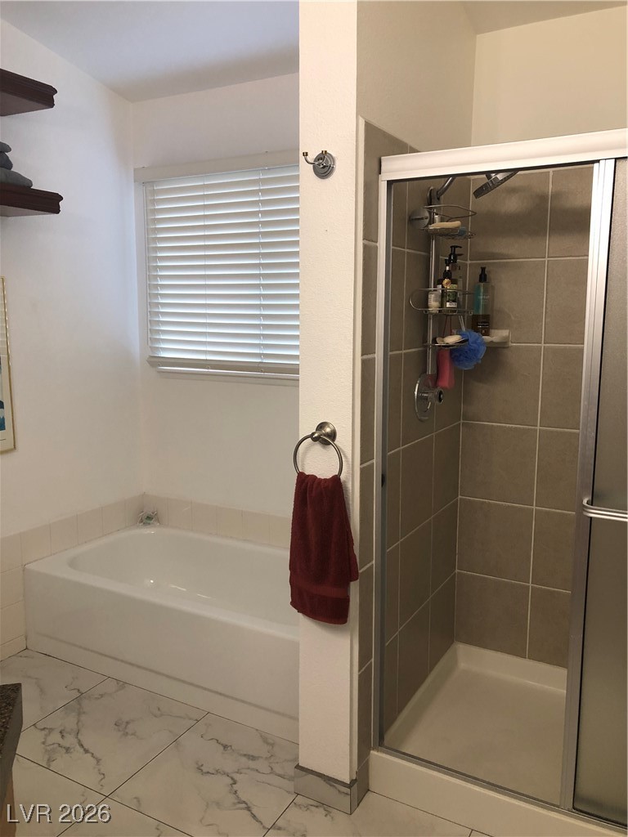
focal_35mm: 28
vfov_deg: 63.4
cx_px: 314
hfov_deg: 49.7
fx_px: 677
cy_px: 418
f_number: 1.8
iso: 32
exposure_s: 1/30
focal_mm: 3.99
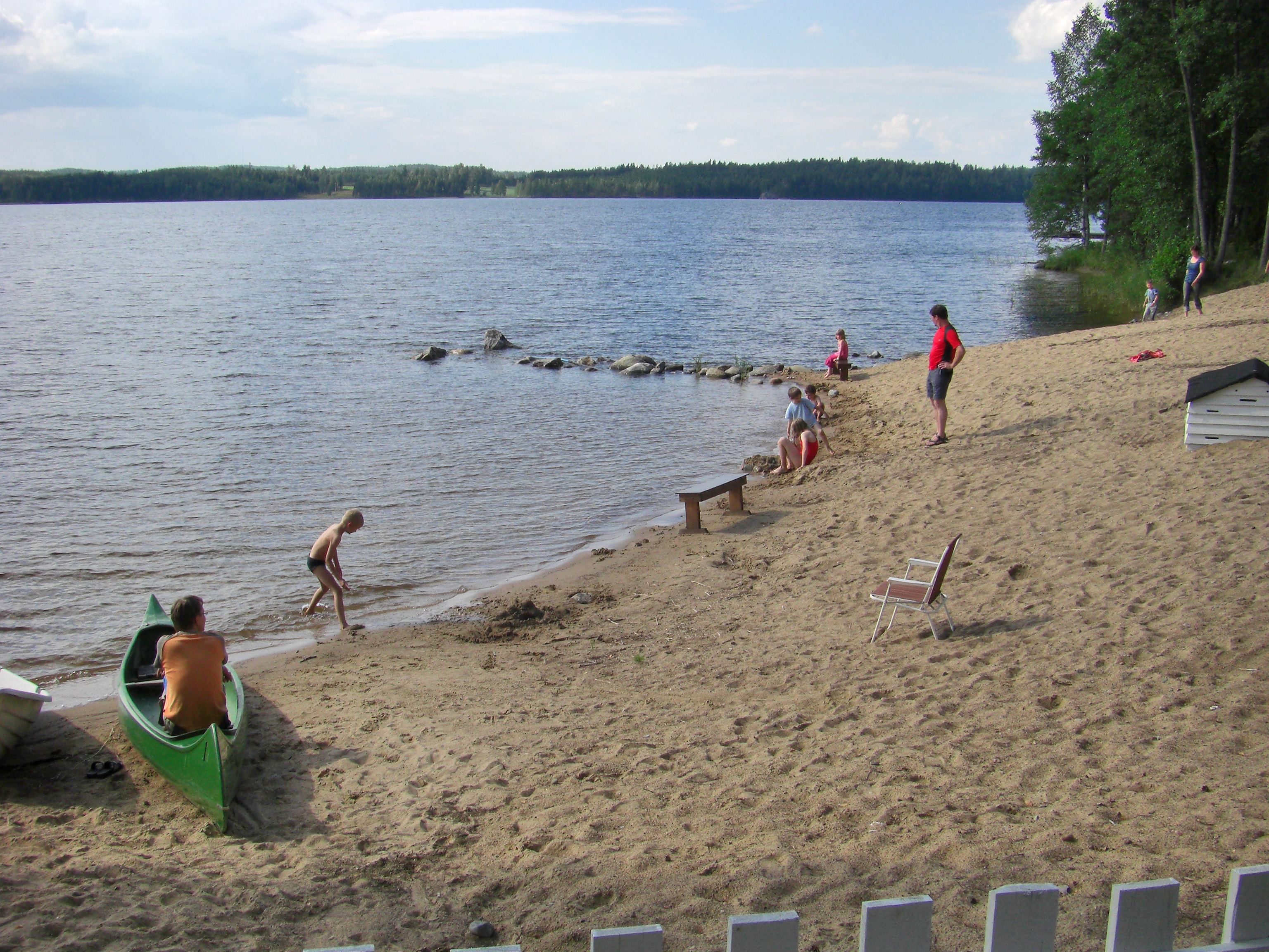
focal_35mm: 38
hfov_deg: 49.0
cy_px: 476
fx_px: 1393
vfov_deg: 37.7
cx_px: 634
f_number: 4.6
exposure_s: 1/320
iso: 64
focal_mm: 6.3
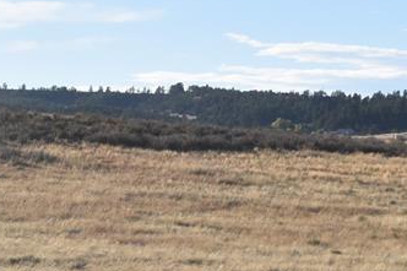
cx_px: 6
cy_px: 341
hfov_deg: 11.6
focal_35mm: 176
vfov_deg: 7.7
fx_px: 1989
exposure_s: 1/400
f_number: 10
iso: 200
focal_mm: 38
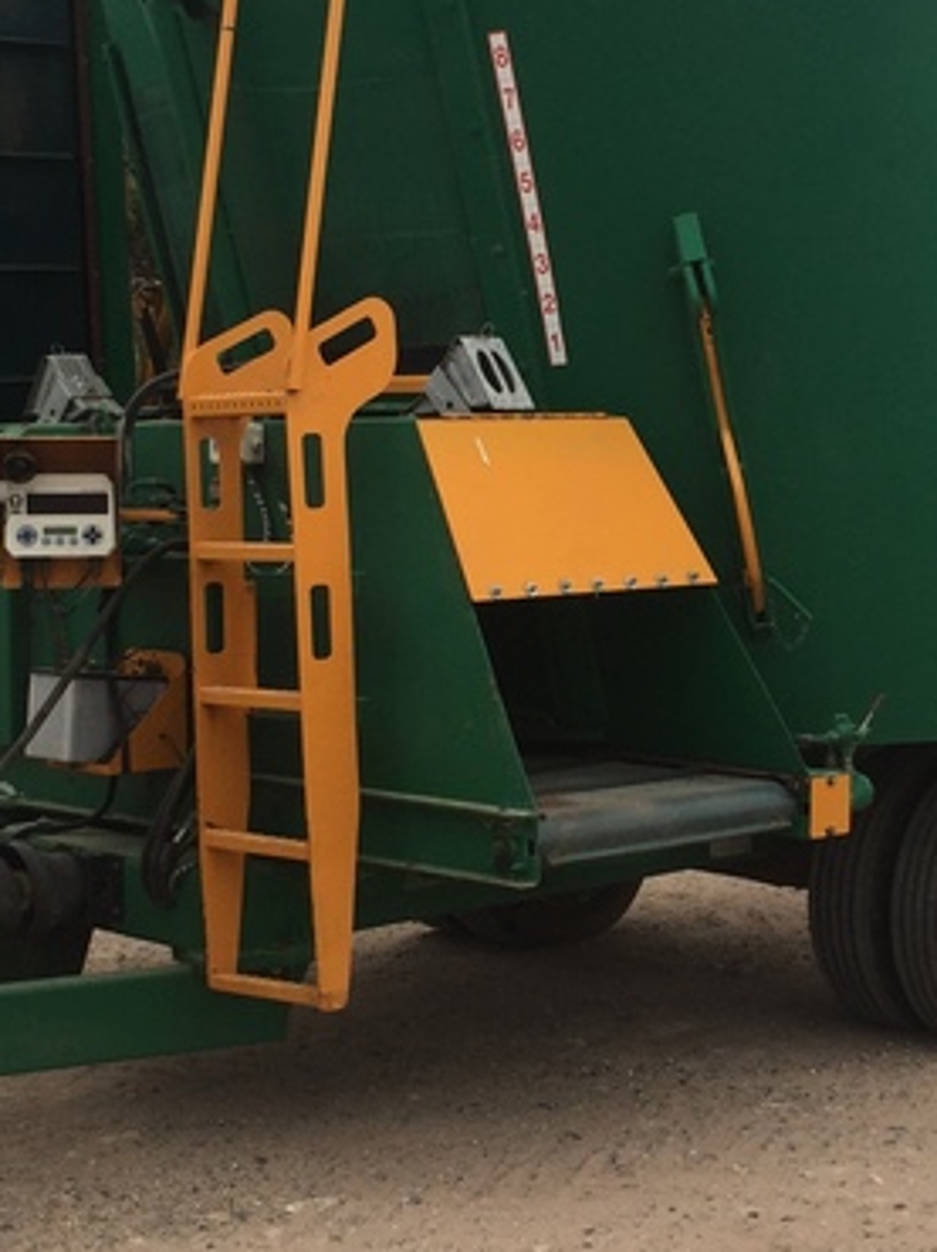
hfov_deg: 21.2
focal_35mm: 69
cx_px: 616
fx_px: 2493
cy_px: 640
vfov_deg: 28.2
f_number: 2.2
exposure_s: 1/1647
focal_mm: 4.15
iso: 32
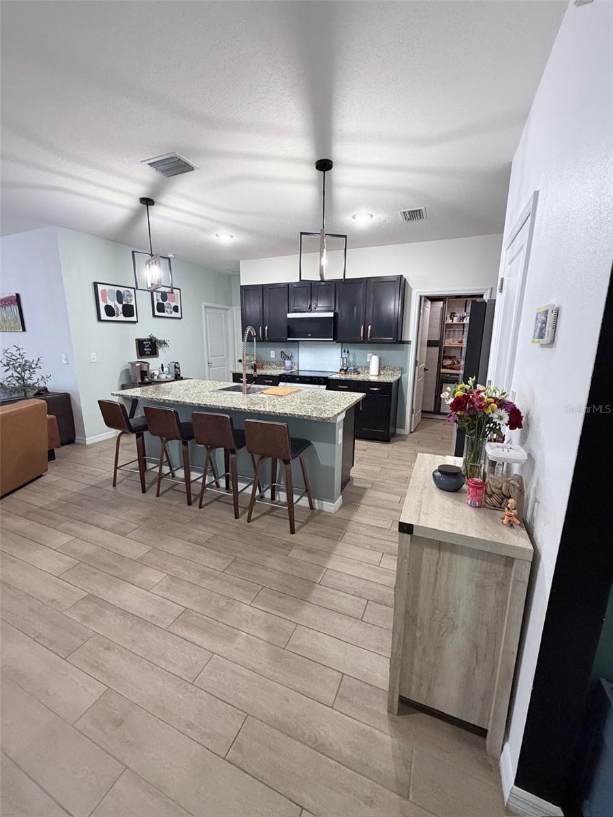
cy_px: 408
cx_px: 306
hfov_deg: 85.7
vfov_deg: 102.1
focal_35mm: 14
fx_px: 331
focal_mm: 2.22
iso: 400
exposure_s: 1/60
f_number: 2.2
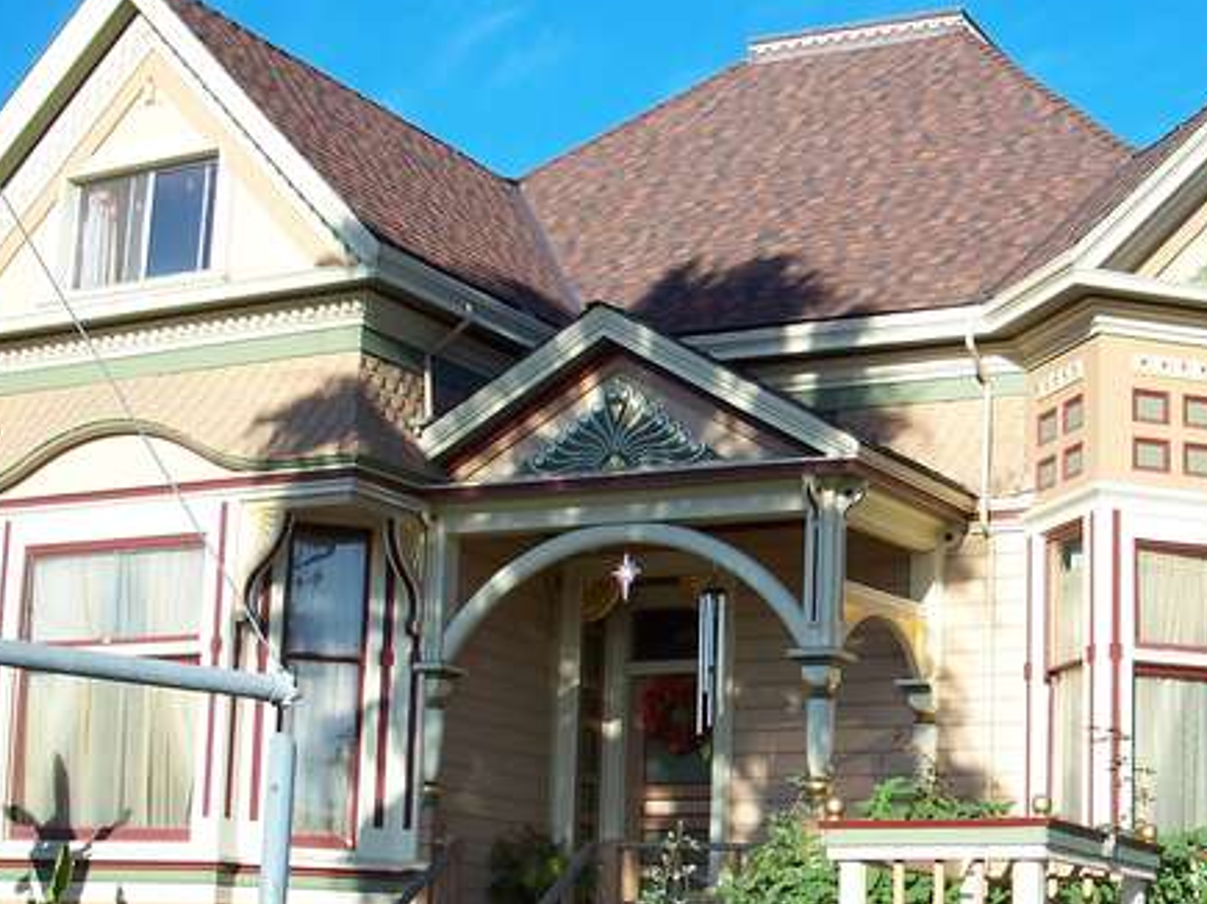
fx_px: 2370
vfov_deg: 21.5
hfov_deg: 28.4
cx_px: 802
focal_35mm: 68
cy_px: 654
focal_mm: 7.8
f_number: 2.8
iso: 64
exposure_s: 1/640
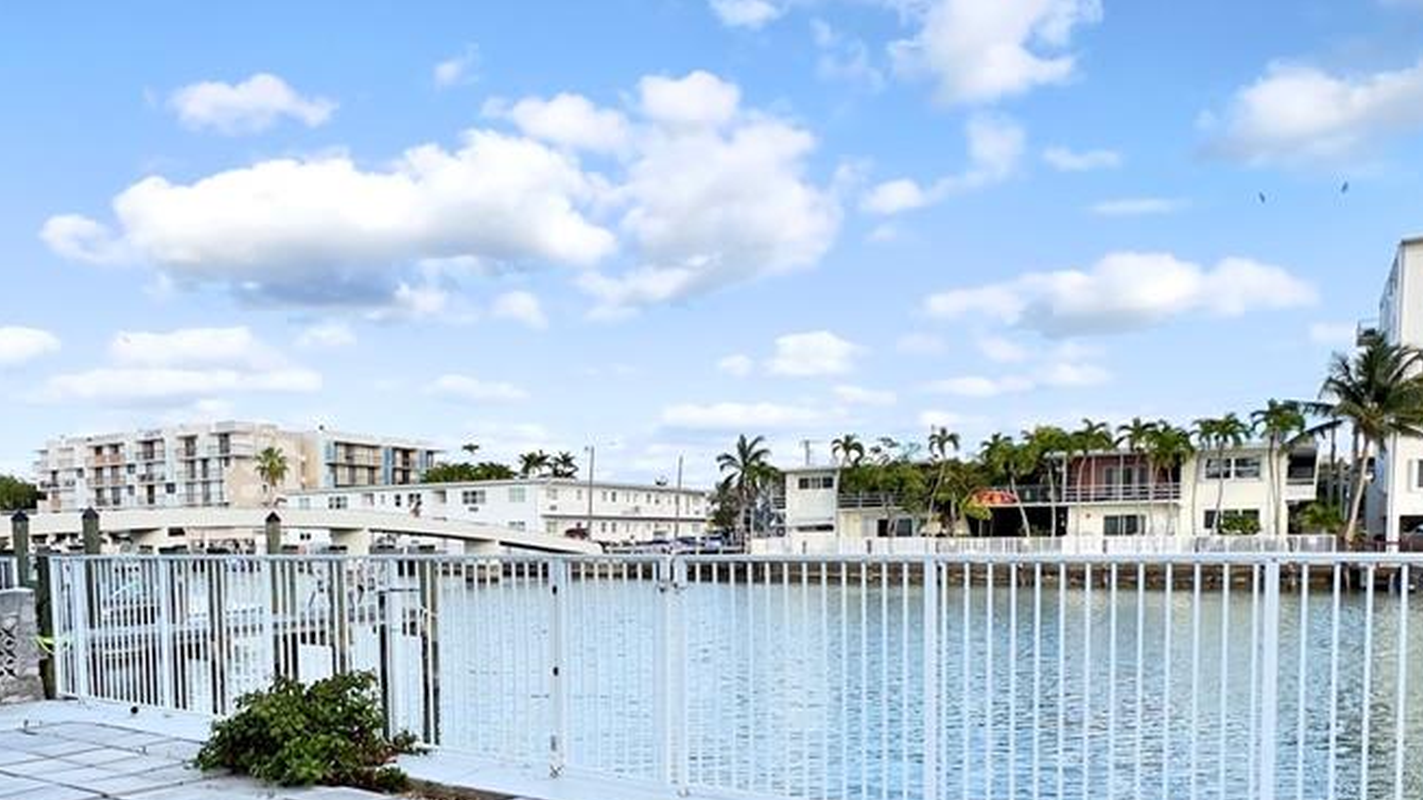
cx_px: 518
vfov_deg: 42.9
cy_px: 607
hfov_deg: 70.5
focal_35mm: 26
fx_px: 981
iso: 32
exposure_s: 1/364
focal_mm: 1.57
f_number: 1.8
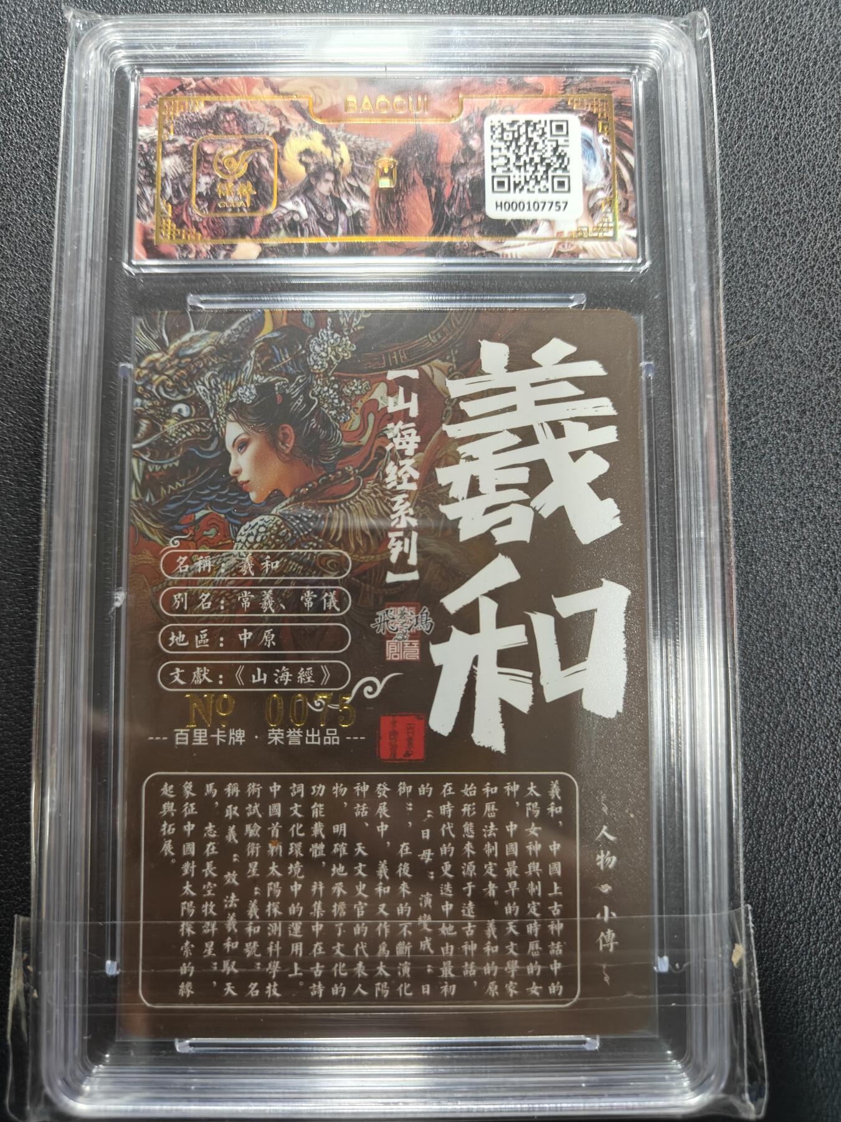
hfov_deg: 56.8
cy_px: 561
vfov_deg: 71.6
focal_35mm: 24
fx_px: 777
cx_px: 420
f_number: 1.8
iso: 160
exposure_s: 1/50
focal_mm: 5.59
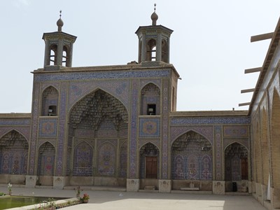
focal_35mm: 47
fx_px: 380
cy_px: 105
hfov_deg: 40.4
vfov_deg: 30.9
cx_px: 140
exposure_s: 1/1300
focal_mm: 8.4
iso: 160
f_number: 4
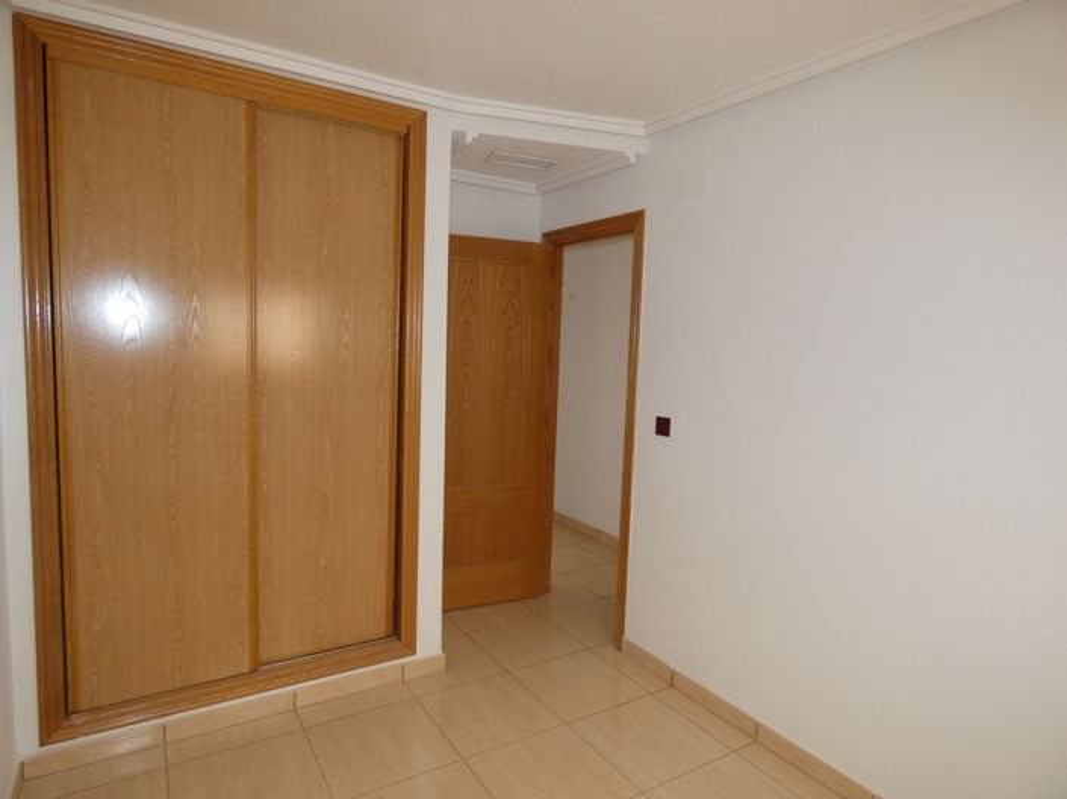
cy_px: 400
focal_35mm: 20
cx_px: 534
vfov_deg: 65.9
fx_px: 616
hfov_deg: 81.8
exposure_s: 1/60
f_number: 2.8
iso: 320
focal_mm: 3.6
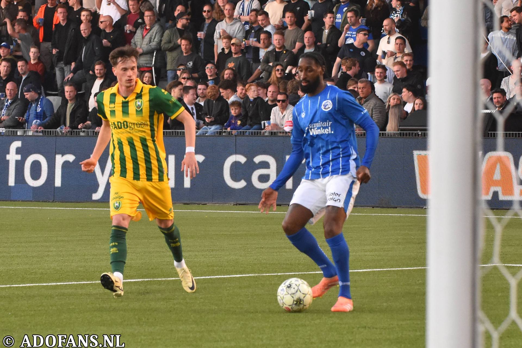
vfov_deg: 8.3
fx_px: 2392
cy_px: 174
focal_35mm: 165
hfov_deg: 12.5
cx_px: 261
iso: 1600
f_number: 4.5
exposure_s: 1/640
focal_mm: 110
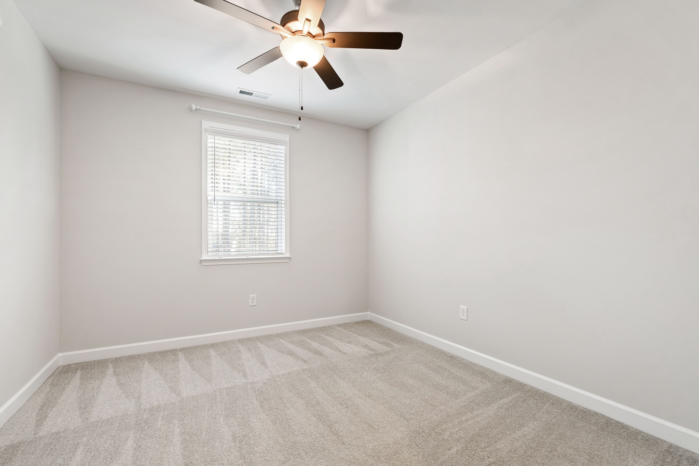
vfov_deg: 77.3
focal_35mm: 15
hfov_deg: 100.4
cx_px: 350
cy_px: 233
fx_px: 291
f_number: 8
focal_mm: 10
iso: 100
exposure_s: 1/2.5
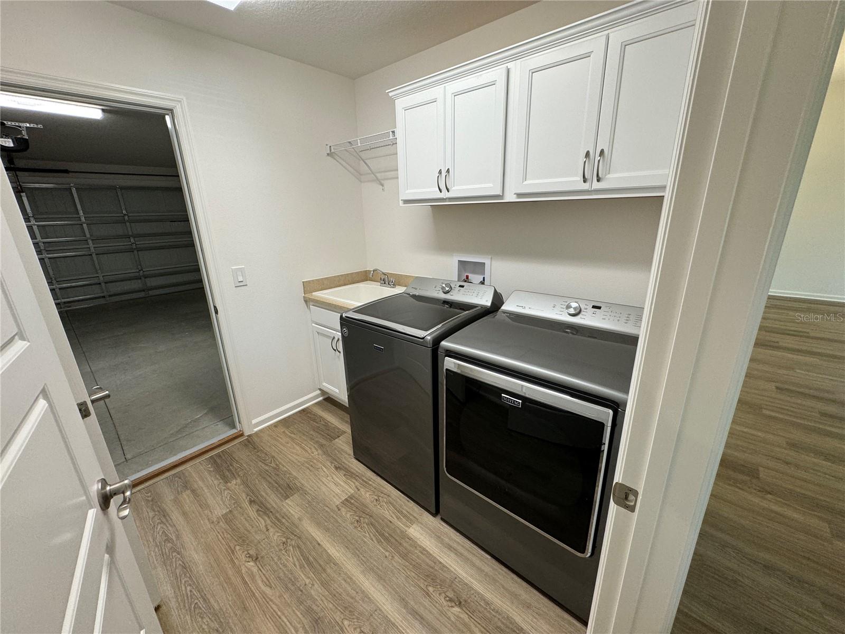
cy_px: 317
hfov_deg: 102.1
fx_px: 342
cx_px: 422
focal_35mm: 14
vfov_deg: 85.7
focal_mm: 2.22
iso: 160
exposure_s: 1/120
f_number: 2.2
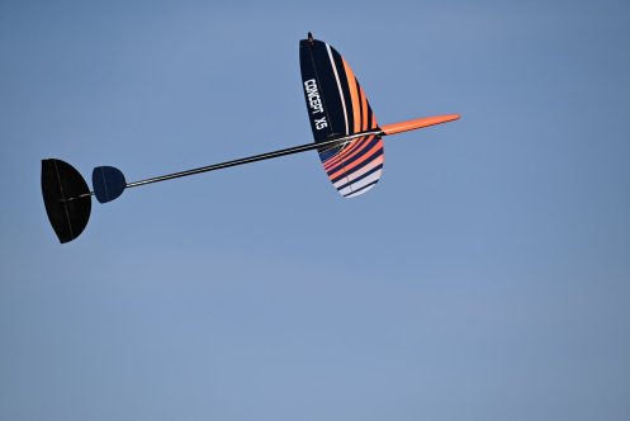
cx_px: 315
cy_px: 210
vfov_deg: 3.4
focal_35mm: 400
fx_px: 7004
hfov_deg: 5.2
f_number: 8
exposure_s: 1/4000
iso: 640
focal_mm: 400
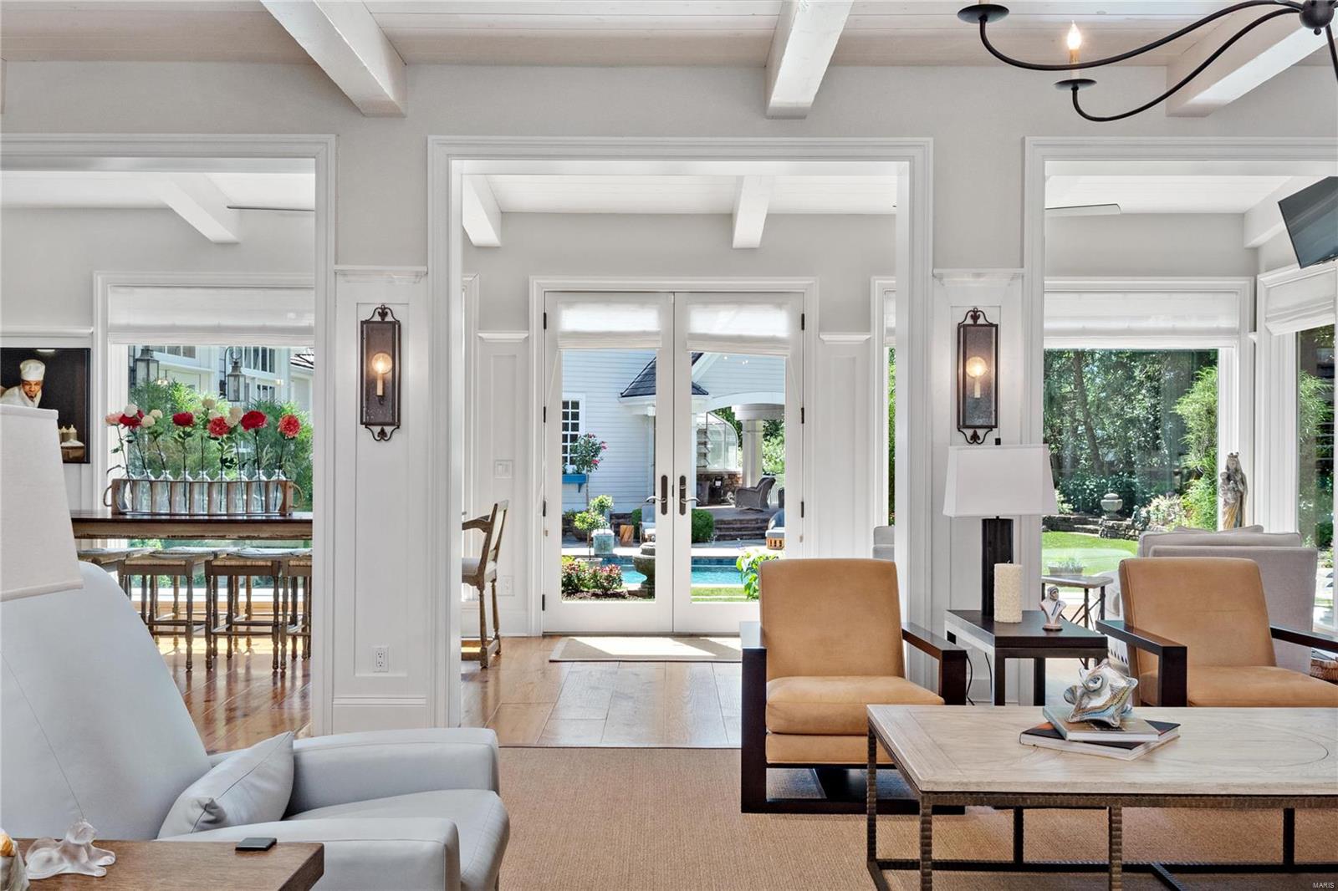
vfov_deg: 36.9
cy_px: 446
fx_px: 1338
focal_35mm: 36
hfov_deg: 53.1
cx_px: 669
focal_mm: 18
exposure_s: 1/250
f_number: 8
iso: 400
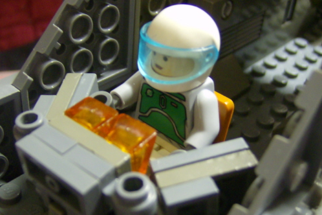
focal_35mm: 48
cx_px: 156
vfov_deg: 28.1
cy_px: 100
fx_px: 429
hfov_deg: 41.1
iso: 200
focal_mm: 6
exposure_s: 1/2.42
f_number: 2.8
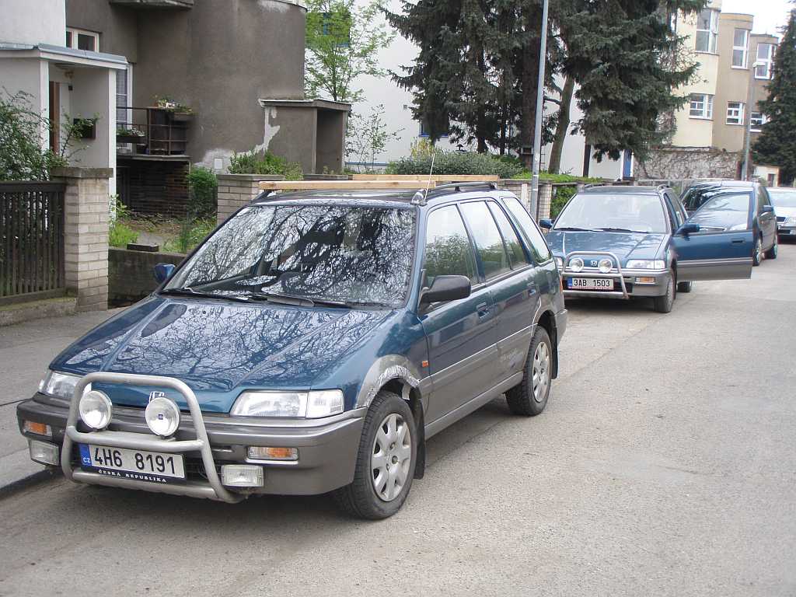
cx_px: 398
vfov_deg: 28.6
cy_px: 298
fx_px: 1173
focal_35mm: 51
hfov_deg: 37.5
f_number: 4
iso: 50
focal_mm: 9.1
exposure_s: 1/60
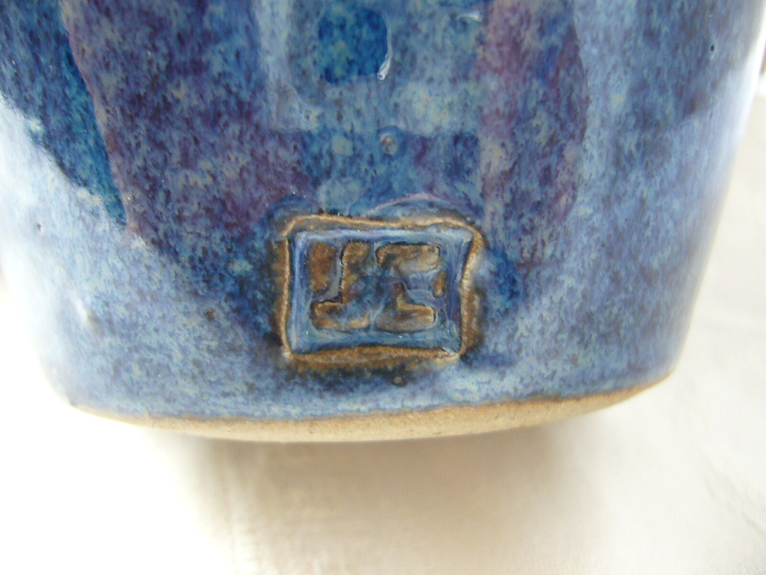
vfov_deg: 40.7
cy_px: 288
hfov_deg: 52.6
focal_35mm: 35
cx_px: 383
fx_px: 774
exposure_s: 1/15
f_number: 2.8
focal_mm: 5.8
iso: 160
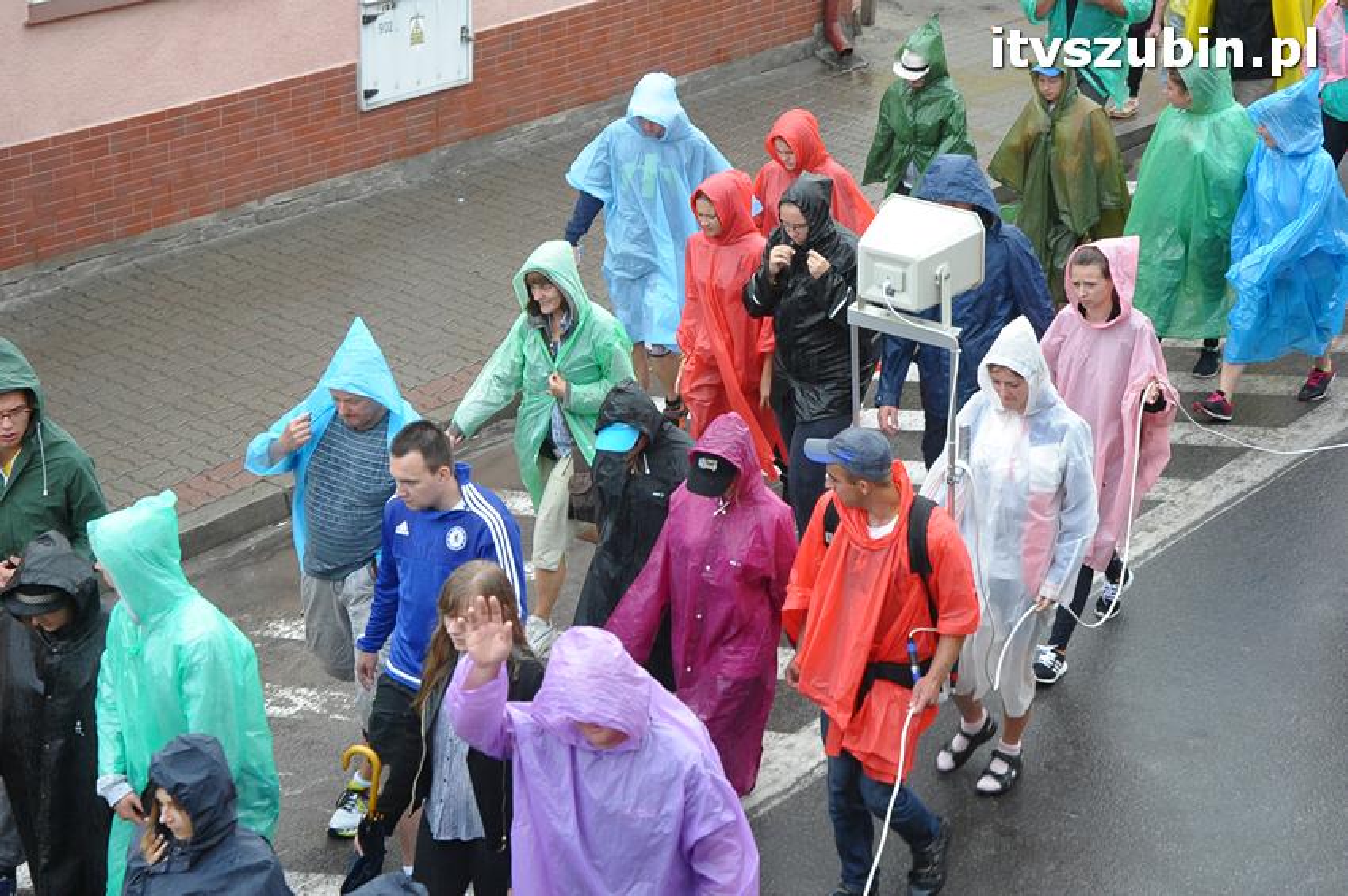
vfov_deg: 17.5
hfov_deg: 26.0
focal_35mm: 78
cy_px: 448
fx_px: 2918
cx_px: 674
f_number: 5.6
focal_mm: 52
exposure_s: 1/125
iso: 800
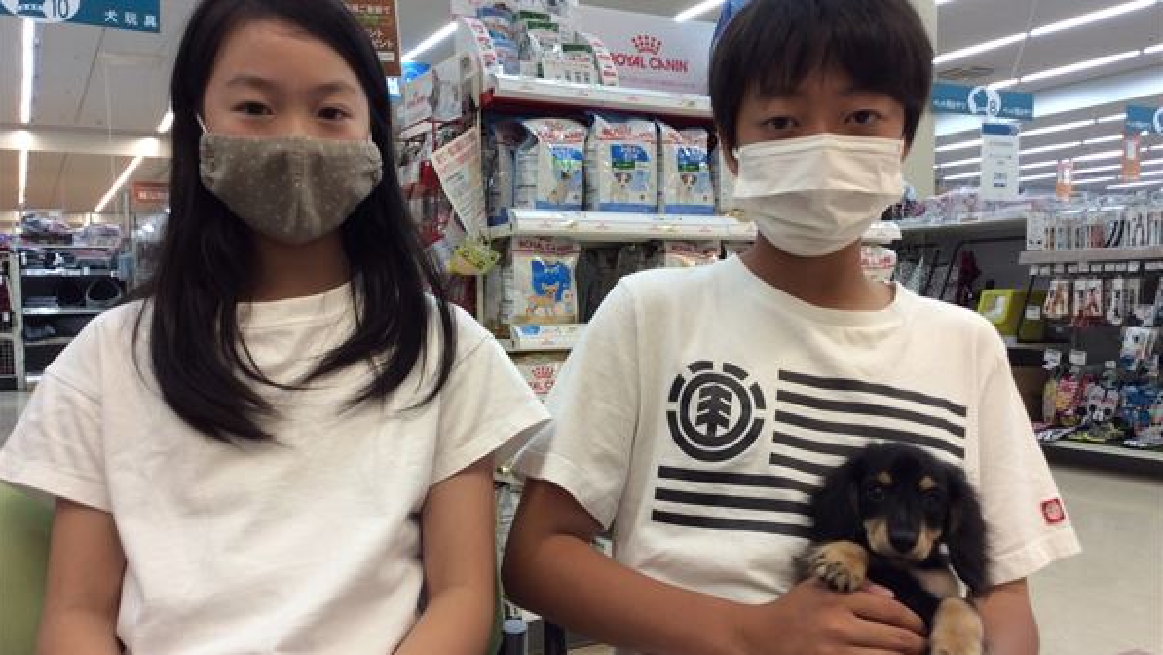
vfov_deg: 33.7
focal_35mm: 35
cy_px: 374
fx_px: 1079
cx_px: 581
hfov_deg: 56.6
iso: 40
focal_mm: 3.3
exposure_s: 1/30
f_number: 2.4
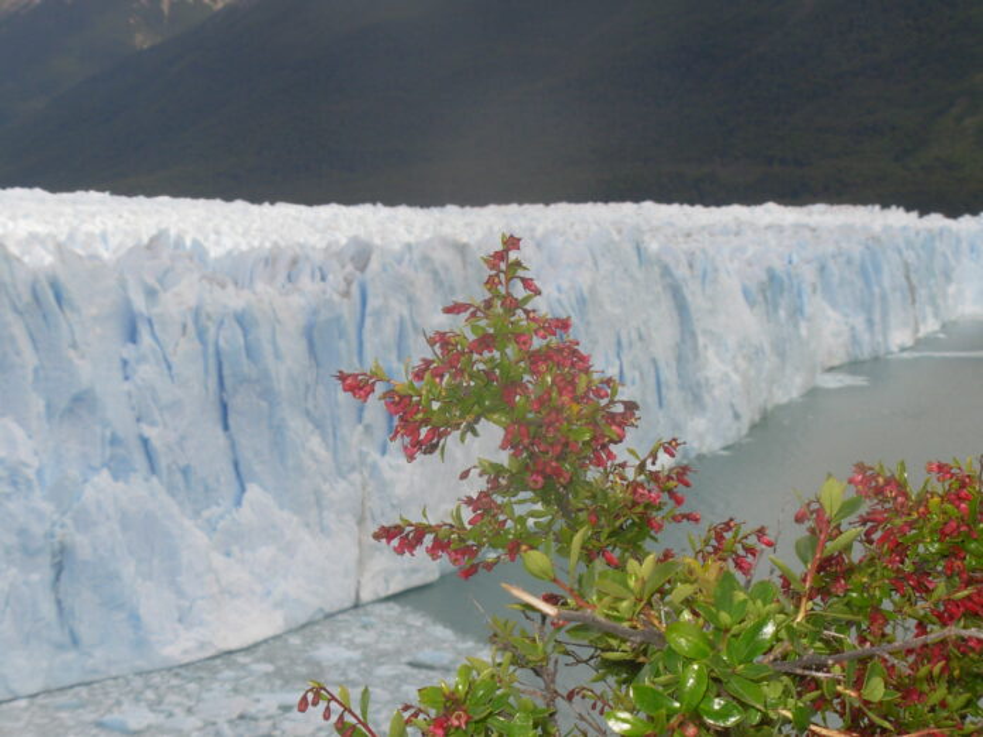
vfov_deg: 19.4
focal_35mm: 76
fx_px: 2158
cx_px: 492
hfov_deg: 25.7
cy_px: 368
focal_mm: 12.5
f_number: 6.1
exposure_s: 1/430
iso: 50
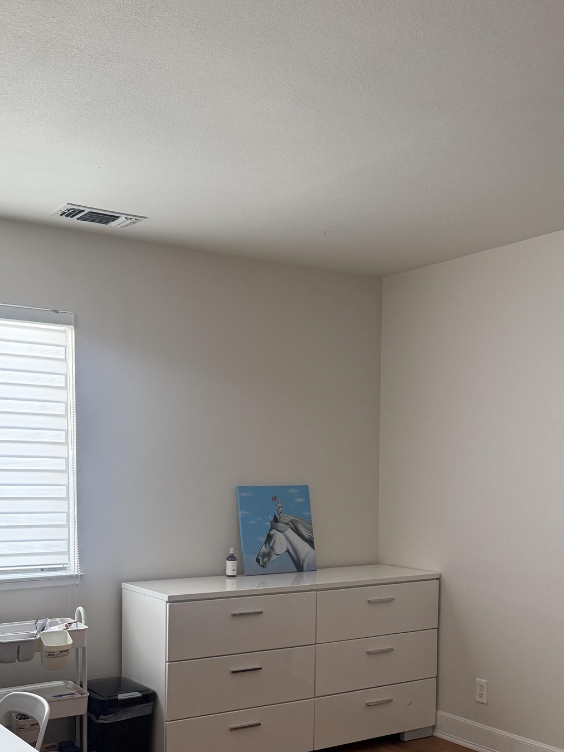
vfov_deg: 44.8
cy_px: 524
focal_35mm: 41
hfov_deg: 35.0
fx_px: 891
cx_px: 228
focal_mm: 6.76
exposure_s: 1/144
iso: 200
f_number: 1.78
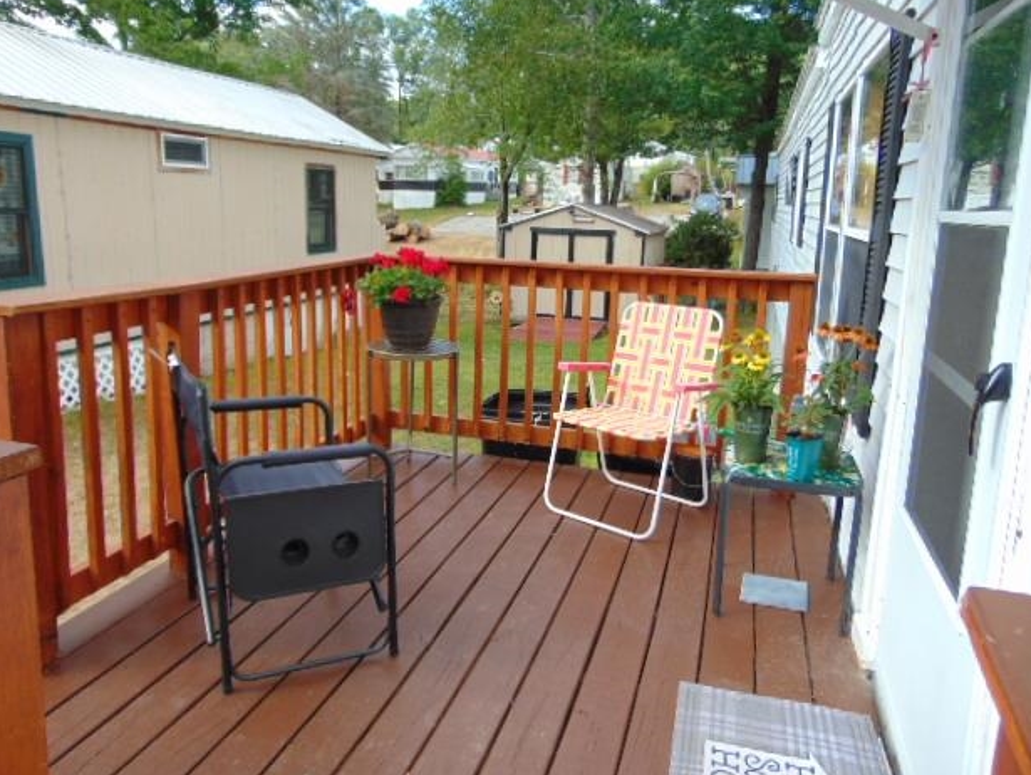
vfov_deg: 53.1
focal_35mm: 26
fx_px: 775
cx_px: 503
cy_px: 376
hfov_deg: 67.3
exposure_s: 1/250
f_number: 3
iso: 80
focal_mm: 4.5
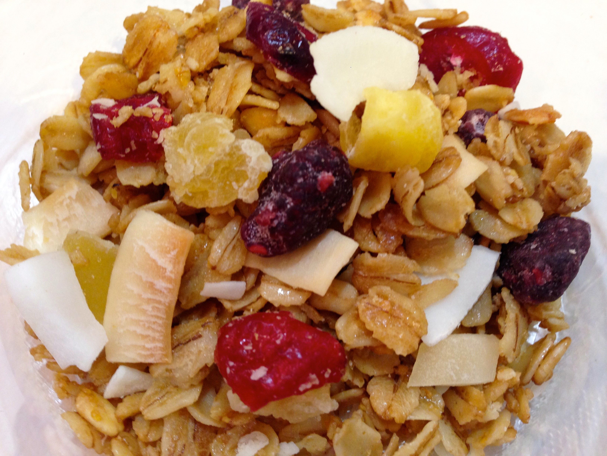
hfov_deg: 55.4
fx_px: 579
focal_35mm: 33
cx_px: 304
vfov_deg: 42.9
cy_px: 228
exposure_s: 1/20
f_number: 2.4
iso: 125
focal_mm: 4.13
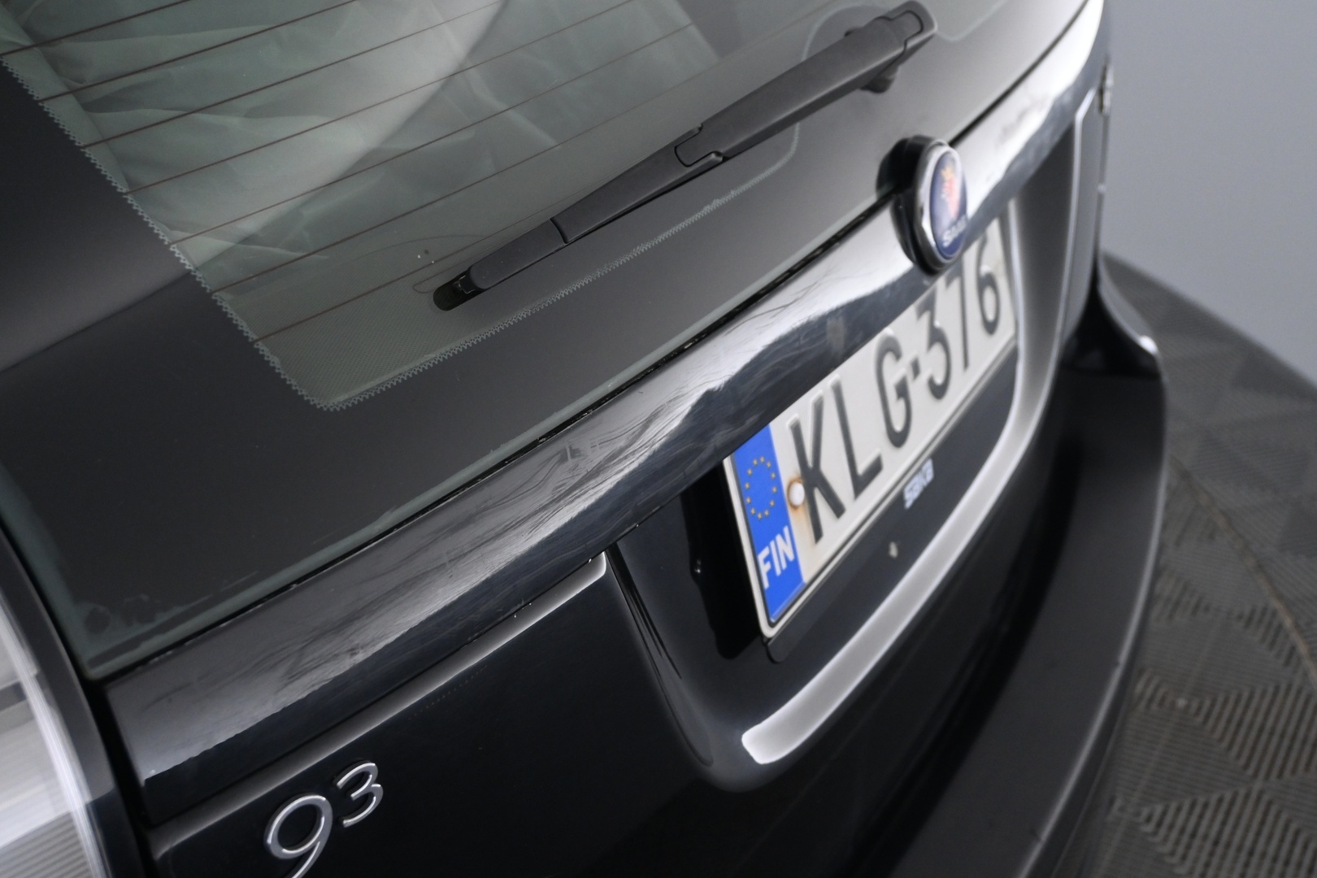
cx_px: 658
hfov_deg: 40.5
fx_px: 1783
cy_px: 439
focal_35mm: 49
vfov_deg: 27.7
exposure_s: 1/30
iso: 1600
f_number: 5
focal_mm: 32.5
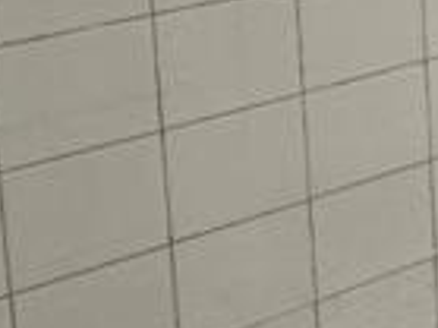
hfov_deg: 12.0
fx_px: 1302
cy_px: -268
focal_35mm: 103
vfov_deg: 13.0
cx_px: 1238
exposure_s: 1/120
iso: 200
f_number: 2.2
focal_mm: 2.22
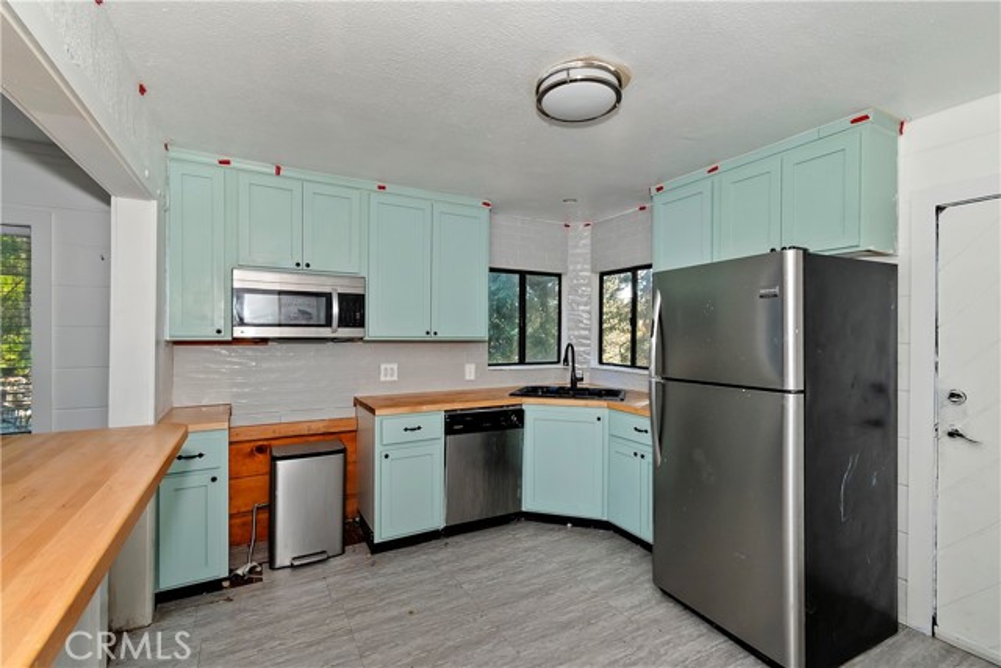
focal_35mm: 15
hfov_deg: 100.4
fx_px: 417
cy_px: 334
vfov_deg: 77.4
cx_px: 500
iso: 400
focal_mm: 10
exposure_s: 1/30
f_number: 8
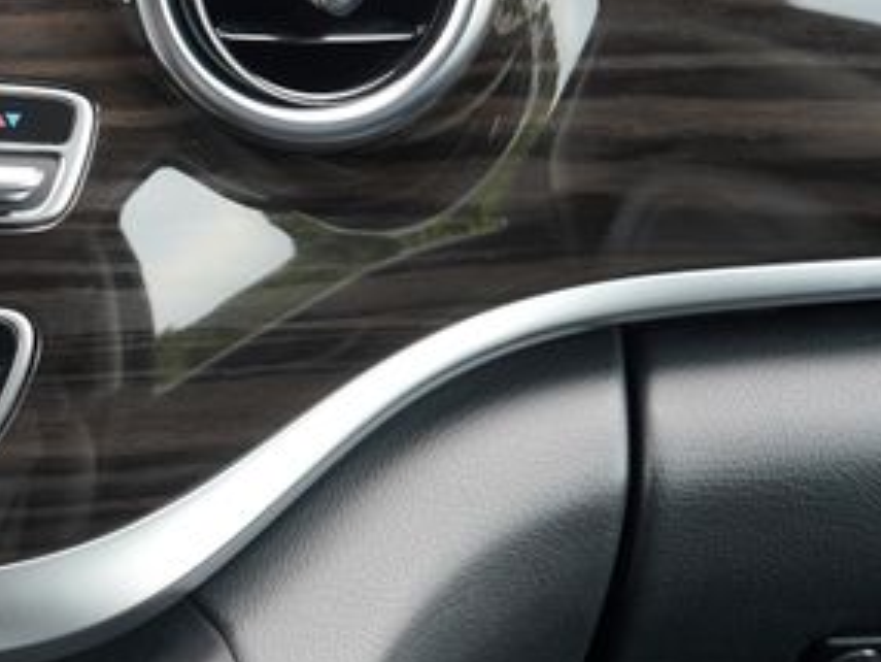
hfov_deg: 15.9
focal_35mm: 114
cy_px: 350
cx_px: -430
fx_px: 2903
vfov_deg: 13.0
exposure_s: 1/60
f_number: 4
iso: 200
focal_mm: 33
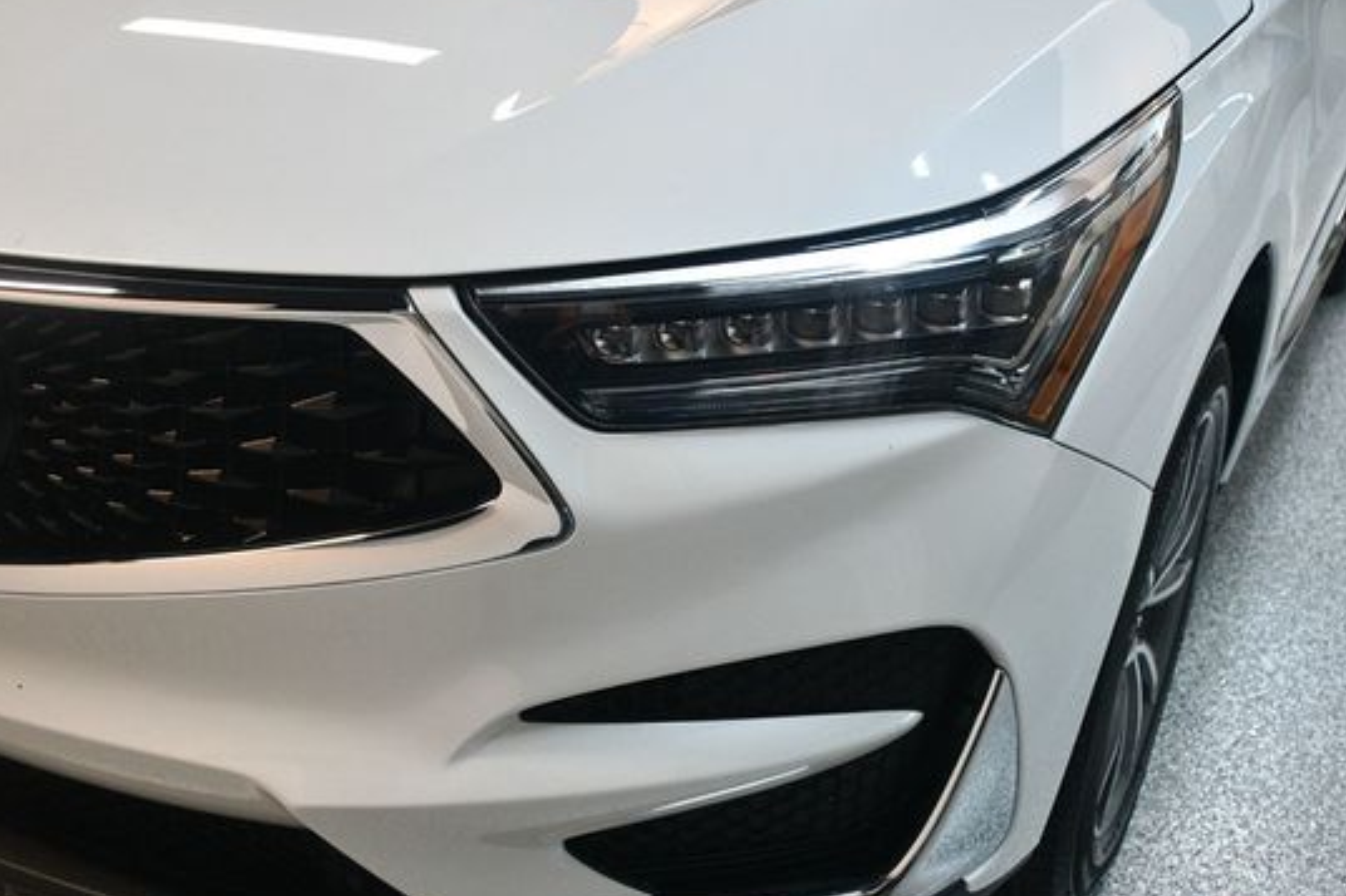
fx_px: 1607
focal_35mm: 43
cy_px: 502
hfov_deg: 45.4
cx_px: 668
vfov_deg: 31.1
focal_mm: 24
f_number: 3.8
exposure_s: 1/125
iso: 1250
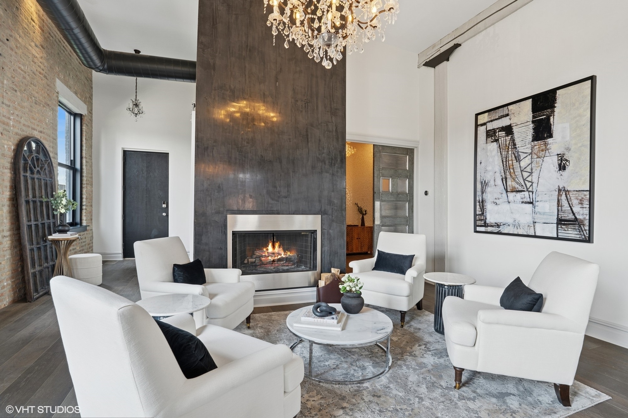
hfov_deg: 93.3
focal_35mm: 17
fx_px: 297
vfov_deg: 70.4
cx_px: 314
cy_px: 209
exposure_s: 1/40
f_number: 8
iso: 320
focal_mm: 17
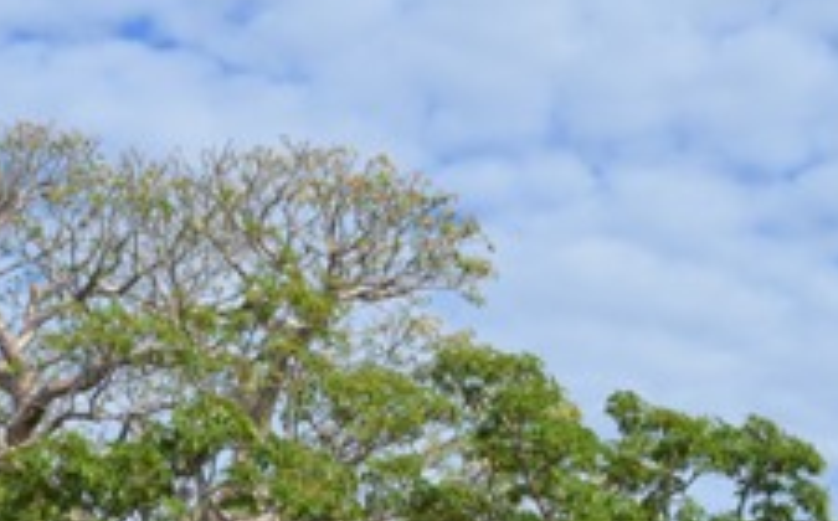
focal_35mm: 113
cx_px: 164
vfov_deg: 11.2
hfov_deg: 18.3
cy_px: 715
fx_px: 2578
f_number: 8
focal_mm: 26
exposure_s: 1/250
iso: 100
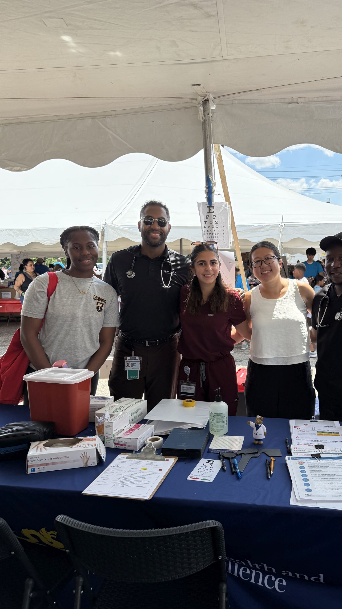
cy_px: 300
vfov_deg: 69.9
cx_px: 226
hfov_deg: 42.4
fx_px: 435
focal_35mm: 27
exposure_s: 1/2611
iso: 100
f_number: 1.78
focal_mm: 6.76
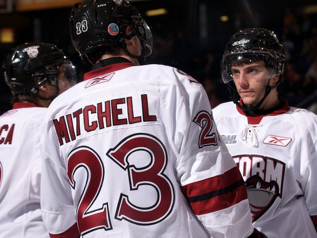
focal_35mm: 146
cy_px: 130
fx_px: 1337
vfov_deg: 10.2
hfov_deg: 13.5
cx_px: 142
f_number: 4.5
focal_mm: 70
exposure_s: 1/250
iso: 200
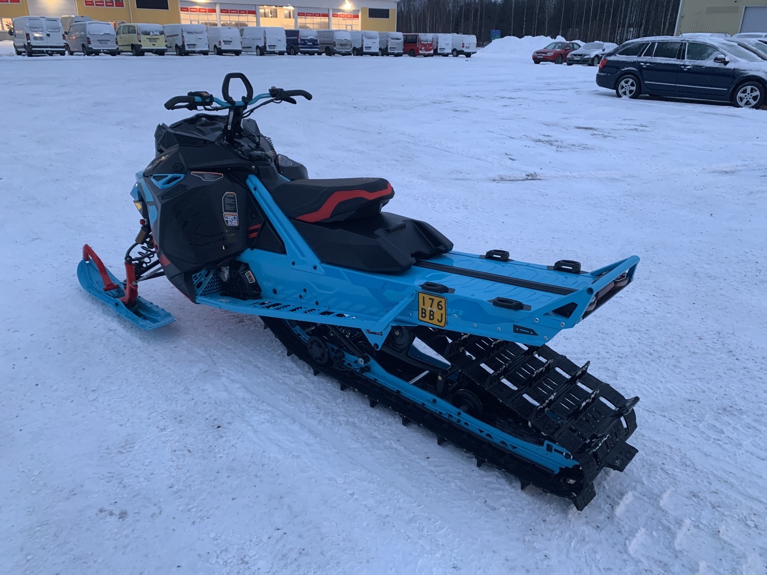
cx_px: 384
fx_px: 576
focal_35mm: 26
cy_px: 288
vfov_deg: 53.1
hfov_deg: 67.3
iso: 160
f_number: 1.8
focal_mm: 4.25
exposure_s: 1/60
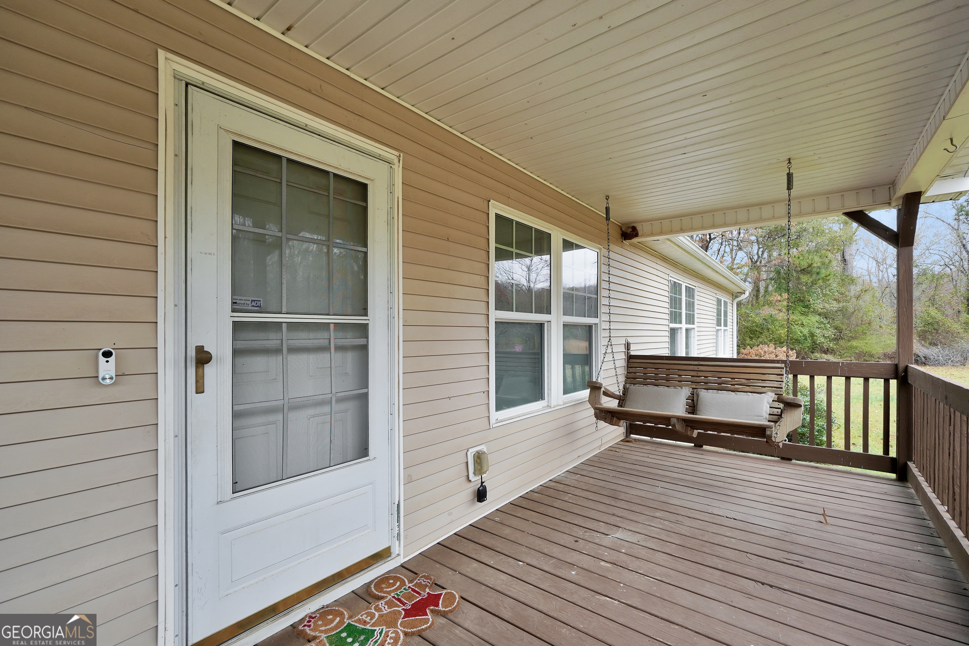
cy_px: 323
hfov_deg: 100.4
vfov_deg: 77.3
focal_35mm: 15
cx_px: 484
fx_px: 404
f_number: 4
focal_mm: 10
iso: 200
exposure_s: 1/160
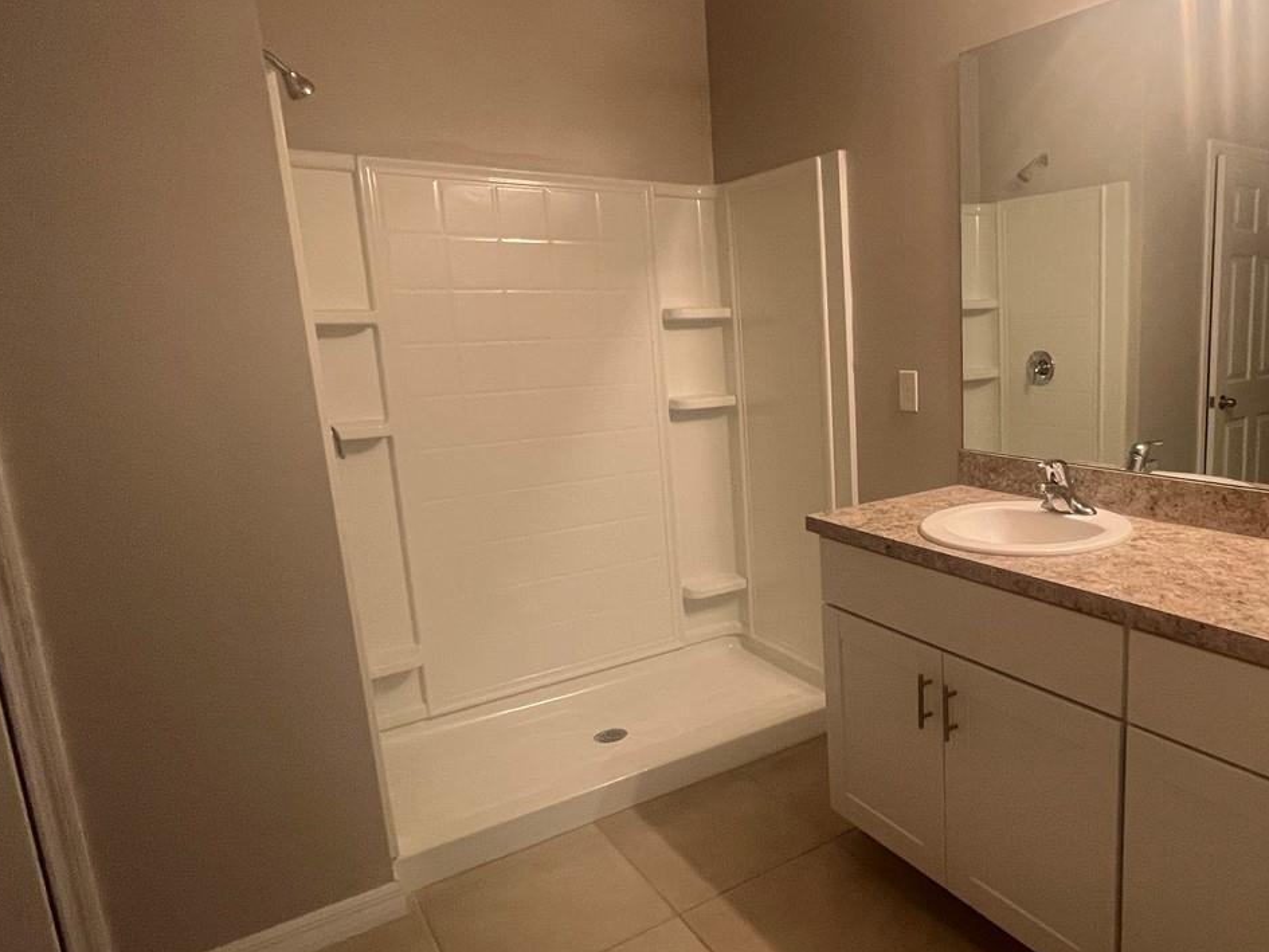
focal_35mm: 22
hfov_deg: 73.1
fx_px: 807
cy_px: 481
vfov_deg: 61.1
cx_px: 884
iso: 320
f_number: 1.8
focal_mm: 1.57
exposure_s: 1/60
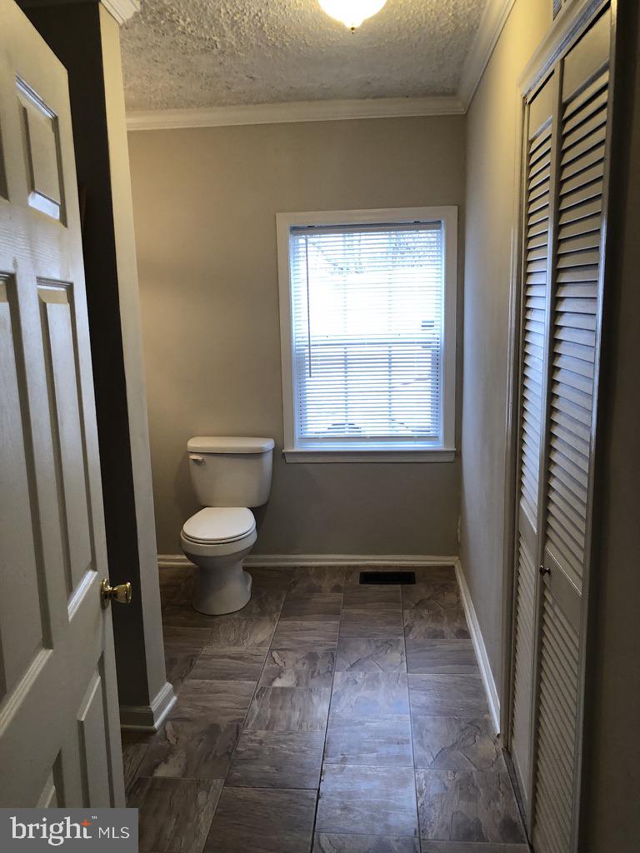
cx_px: 320
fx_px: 690
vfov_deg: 63.4
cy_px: 426
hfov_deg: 49.7
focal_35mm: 28
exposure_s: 1/30
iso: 32
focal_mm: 3.99
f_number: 1.8
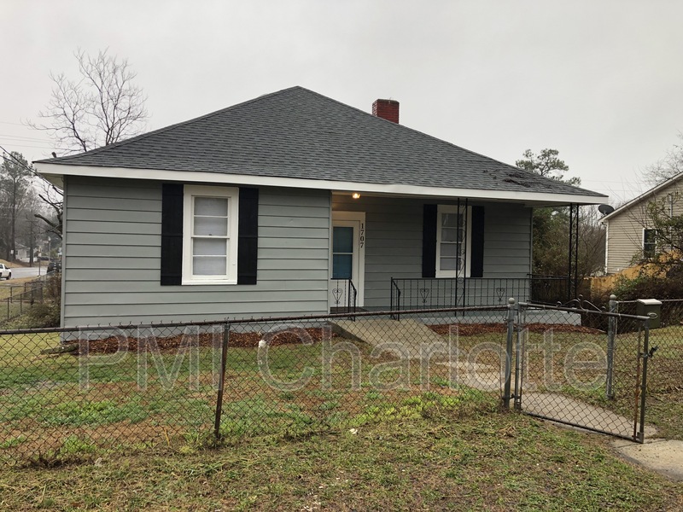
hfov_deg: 63.4
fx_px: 552
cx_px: 342
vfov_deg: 49.7
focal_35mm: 28
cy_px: 256
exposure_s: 1/149
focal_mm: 3.99
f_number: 1.8
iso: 20
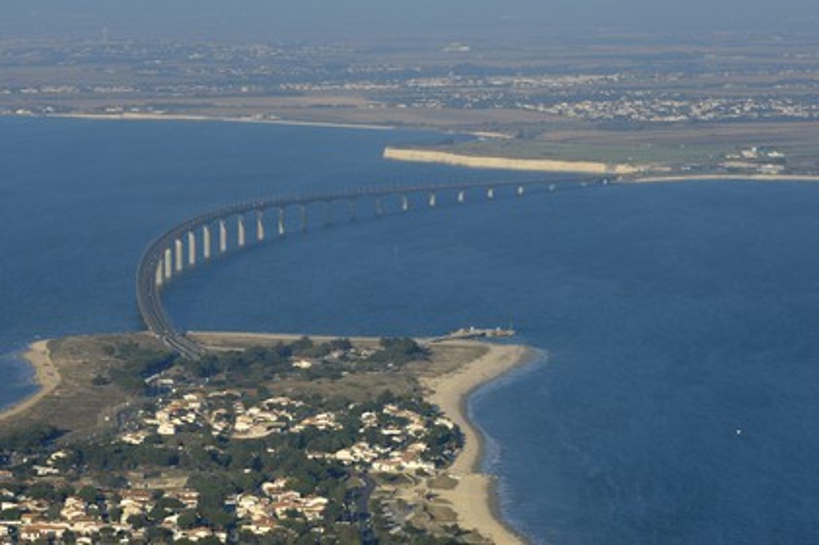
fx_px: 4603
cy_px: 272
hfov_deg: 10.2
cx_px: 410
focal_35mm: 202
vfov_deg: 6.8
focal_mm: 135
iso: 100
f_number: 4
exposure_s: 1/1000
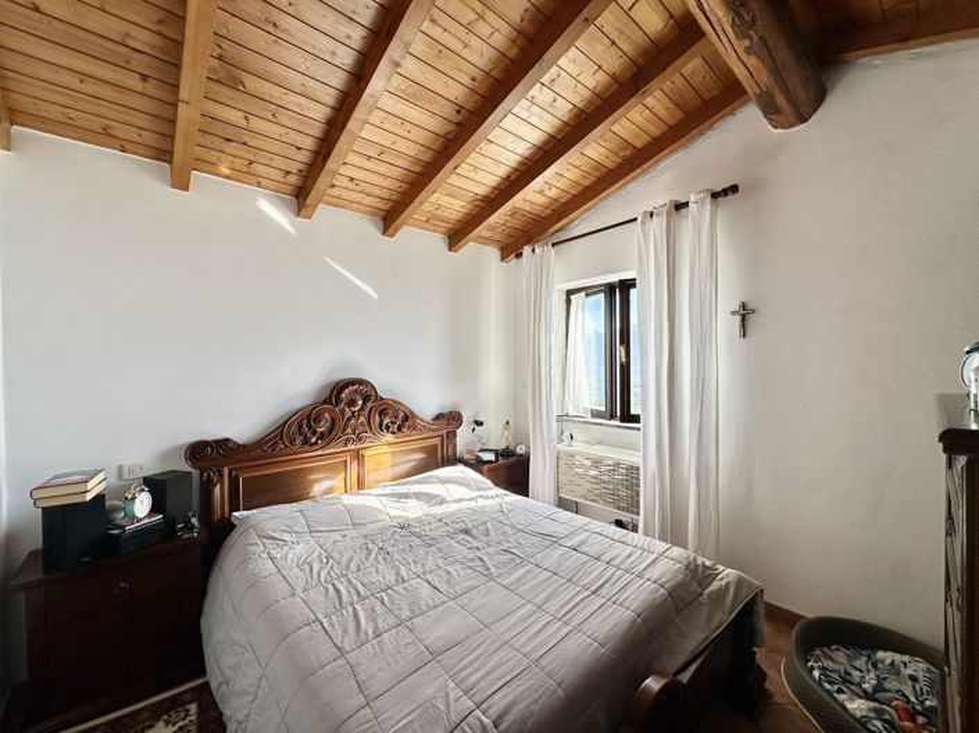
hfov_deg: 102.1
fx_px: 396
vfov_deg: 85.6
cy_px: 366
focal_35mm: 14
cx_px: 490
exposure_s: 1/224
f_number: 2.2
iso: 40
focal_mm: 2.22
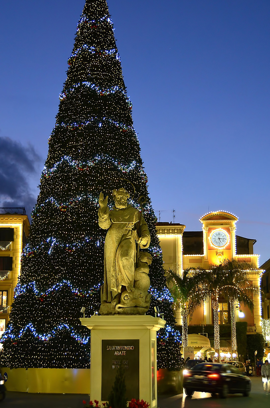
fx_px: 630
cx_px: 125
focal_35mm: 56
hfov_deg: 24.2
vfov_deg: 35.9
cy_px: 217
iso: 800
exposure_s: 1/40
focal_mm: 25
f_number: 3.2
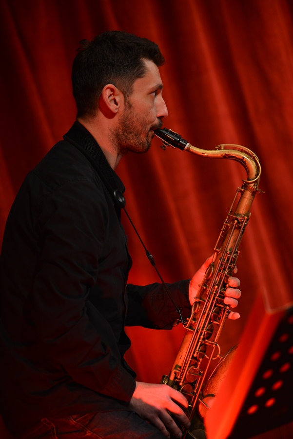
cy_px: 220
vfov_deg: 15.2
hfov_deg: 10.2
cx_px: 146
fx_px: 1646
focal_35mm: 135
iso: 640
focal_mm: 135
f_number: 3.2
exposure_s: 1/60
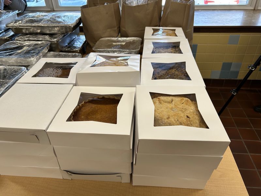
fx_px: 196
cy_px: 98
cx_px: 130
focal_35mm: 26
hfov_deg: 67.3
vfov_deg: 53.1
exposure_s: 1/121
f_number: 1.5
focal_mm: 5.7
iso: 64
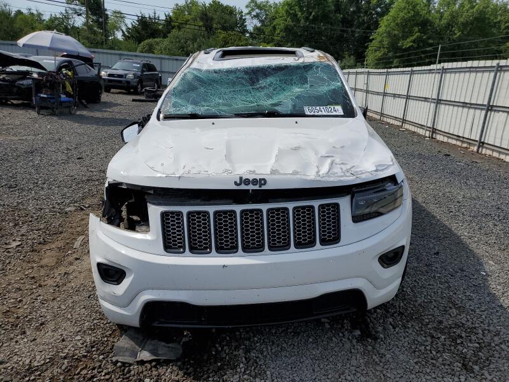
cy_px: 191
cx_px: 254
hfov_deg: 67.3
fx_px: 382
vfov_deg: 53.1
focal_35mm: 26
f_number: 1.5
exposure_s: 1/10000
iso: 50
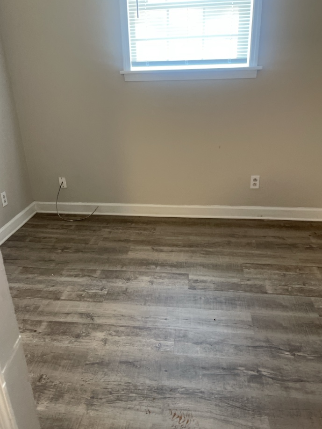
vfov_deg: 61.6
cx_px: 150
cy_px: 229
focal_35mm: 29
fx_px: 360
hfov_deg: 48.2
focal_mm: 5.1
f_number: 1.6
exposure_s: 1/60
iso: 400
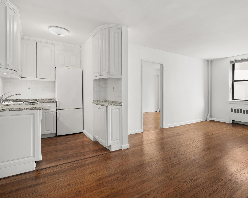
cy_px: 98
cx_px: 155
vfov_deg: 68.1
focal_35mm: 20
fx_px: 147
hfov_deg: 78.9
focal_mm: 17
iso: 320
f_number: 11
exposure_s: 1/2.5
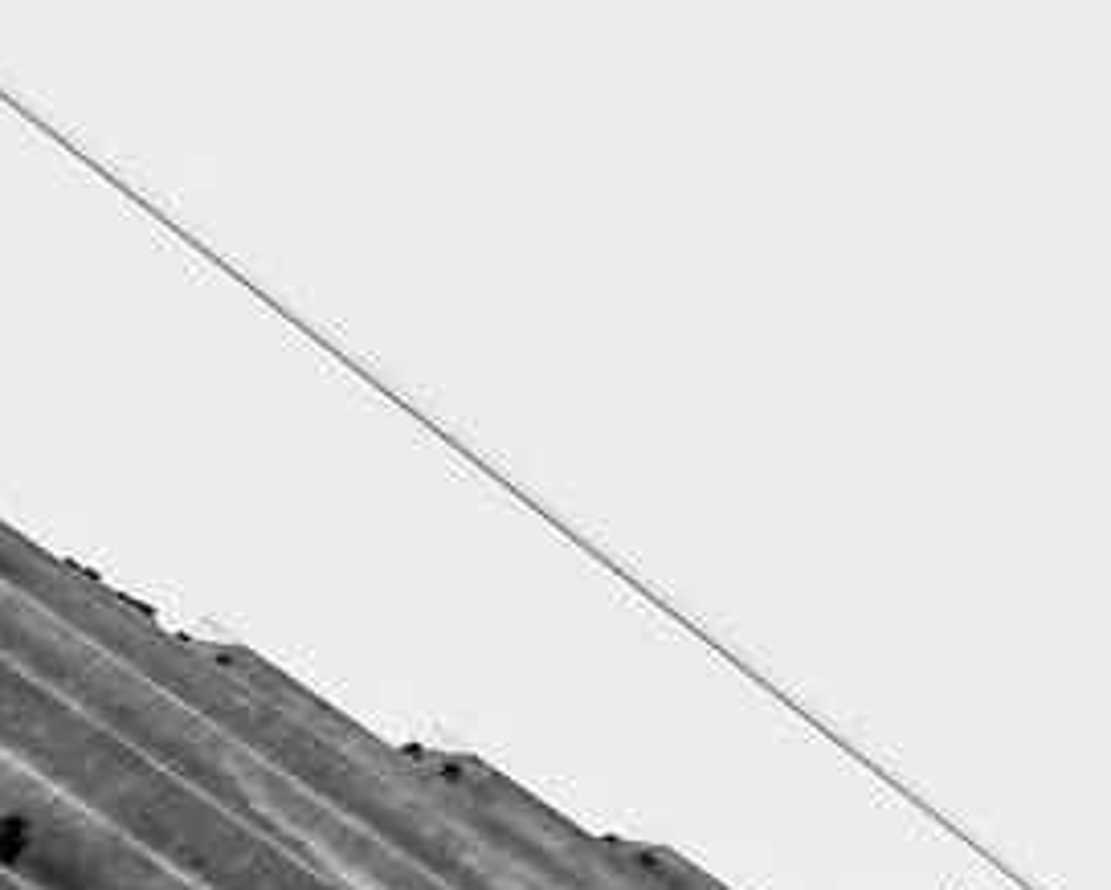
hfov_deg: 3.1
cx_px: 2242
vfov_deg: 2.5
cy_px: -8
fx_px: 20434
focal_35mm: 621
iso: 100
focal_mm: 50
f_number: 16
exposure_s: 1/50
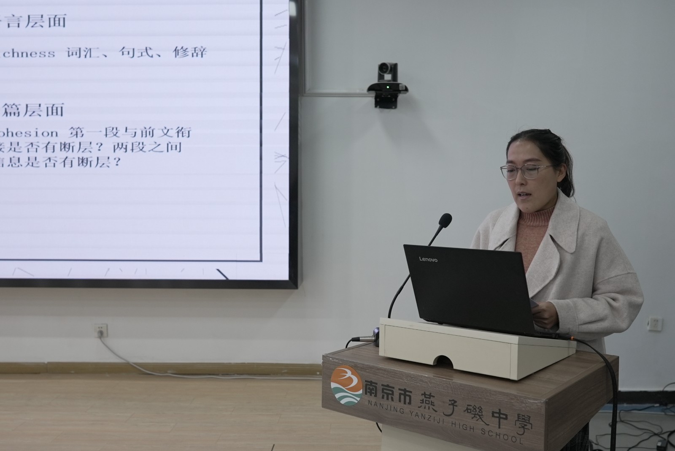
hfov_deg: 53.1
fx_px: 675
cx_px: 338
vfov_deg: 36.9
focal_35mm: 36
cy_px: 226
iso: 640
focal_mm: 24
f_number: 3.2
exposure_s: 1/160
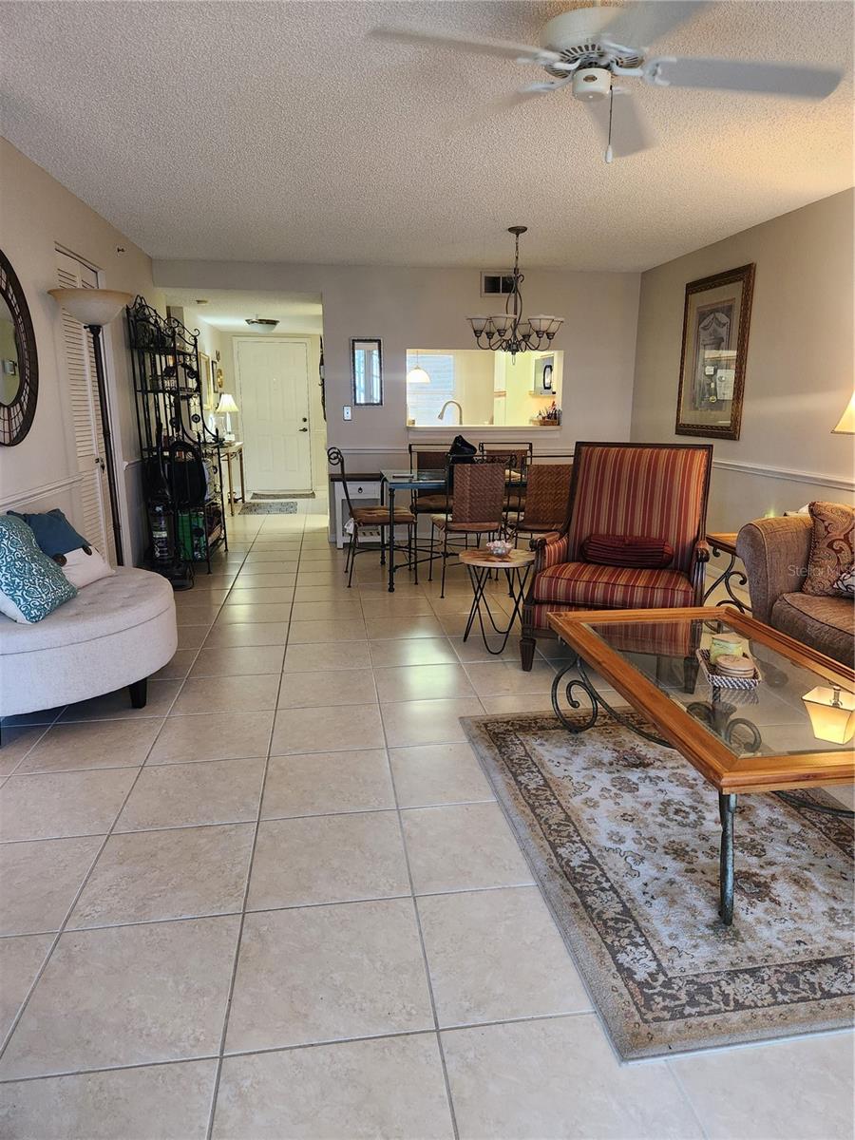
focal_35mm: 23
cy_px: 570
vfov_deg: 73.9
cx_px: 428
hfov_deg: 58.9
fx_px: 757
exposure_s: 1/120
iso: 640
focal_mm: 5.4
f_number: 1.8
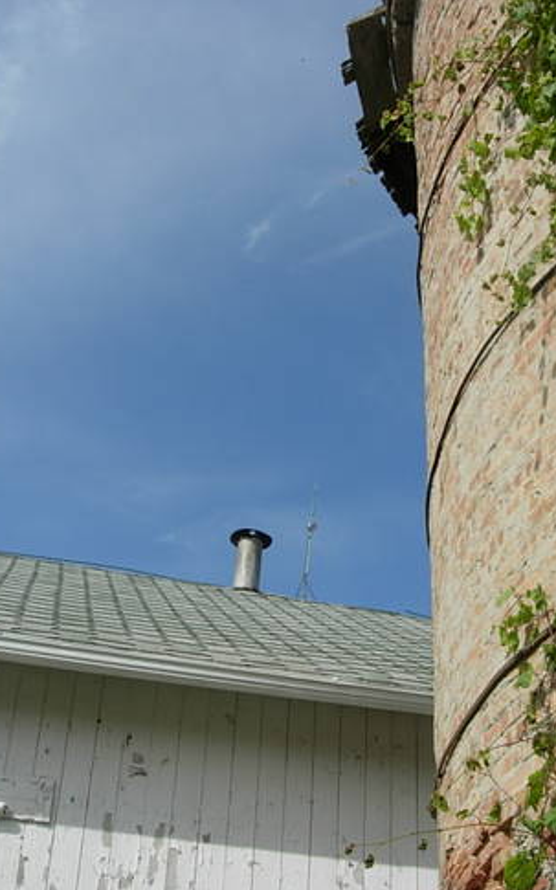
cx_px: 367
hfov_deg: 23.9
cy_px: 446
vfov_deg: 37.5
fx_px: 1310
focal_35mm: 54
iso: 64
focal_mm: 7.8
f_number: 4.8
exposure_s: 1/813
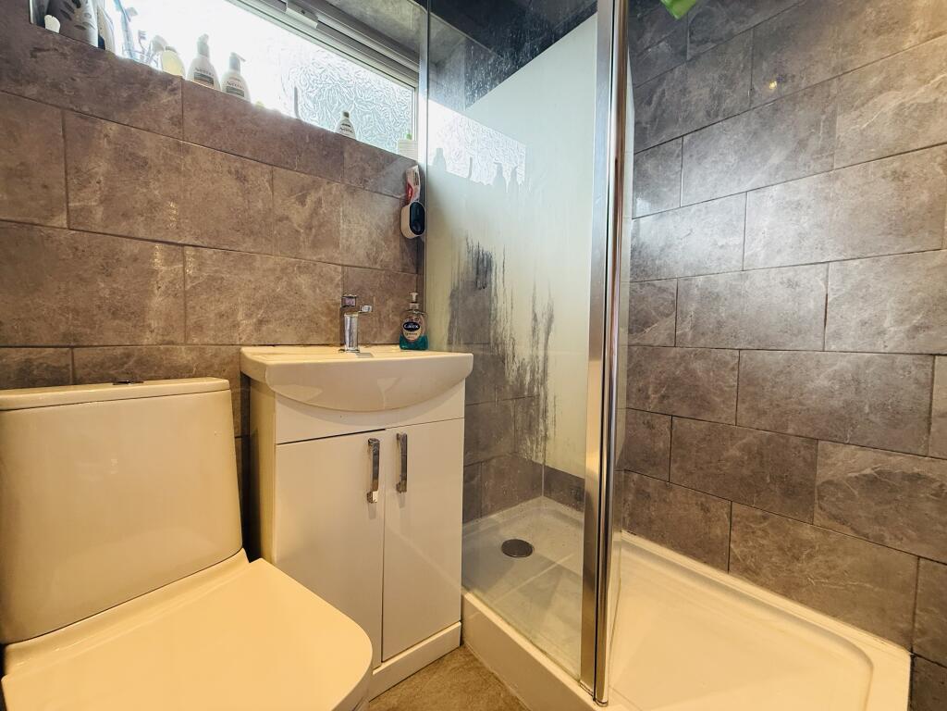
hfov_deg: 102.1
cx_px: 474
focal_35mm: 14
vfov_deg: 85.7
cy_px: 356
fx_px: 383
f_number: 2.2
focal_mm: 2.22
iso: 320
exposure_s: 1/100
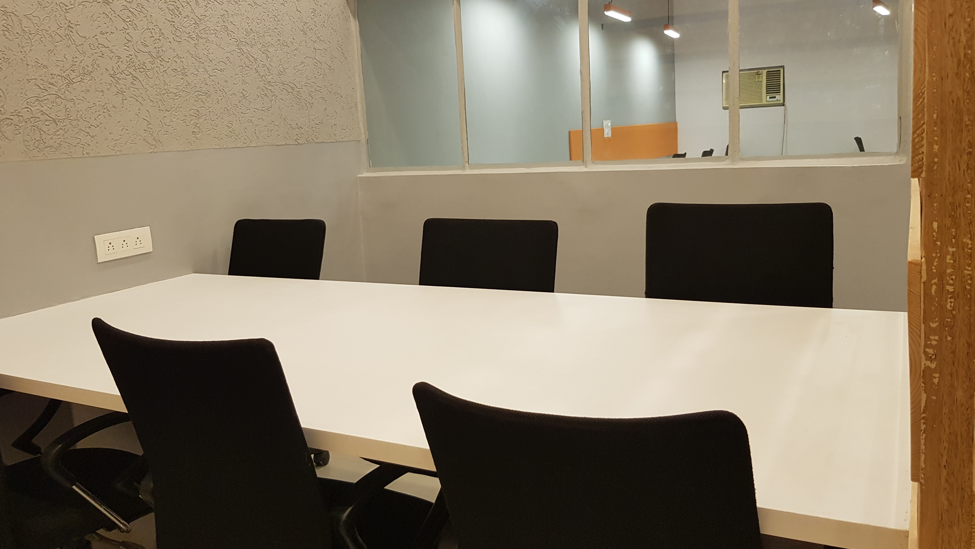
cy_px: 246
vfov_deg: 40.1
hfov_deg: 66.1
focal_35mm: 29
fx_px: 750
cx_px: 488
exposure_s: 1/50
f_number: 1.7
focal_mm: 4.2
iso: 125
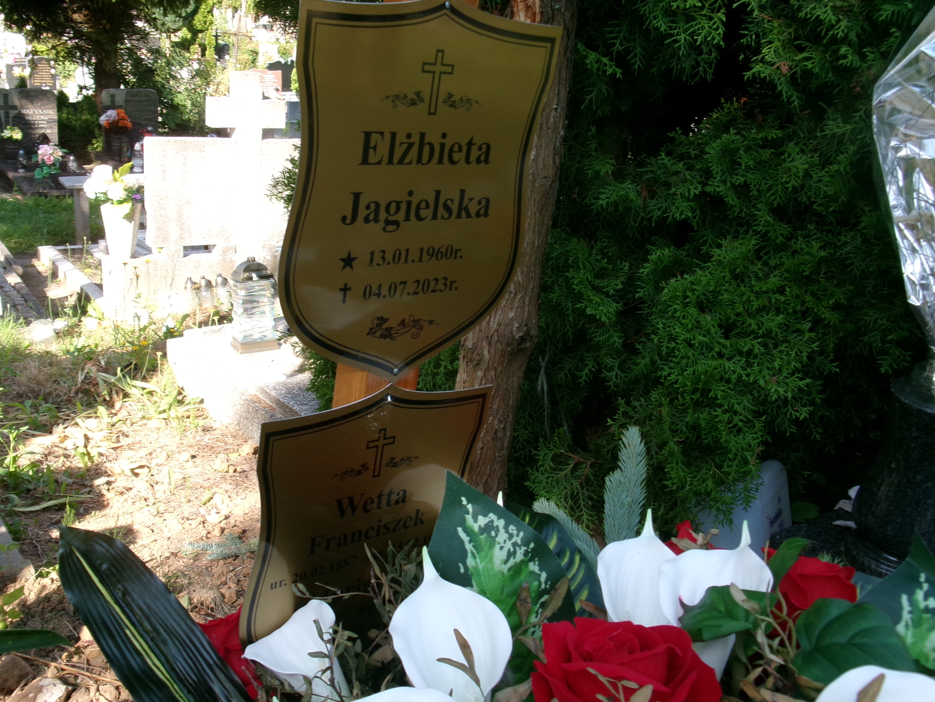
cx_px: 419
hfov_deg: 53.9
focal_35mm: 34
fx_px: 918
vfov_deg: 41.8
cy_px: 354
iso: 100
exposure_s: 1/170
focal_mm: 5.1
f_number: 3.9
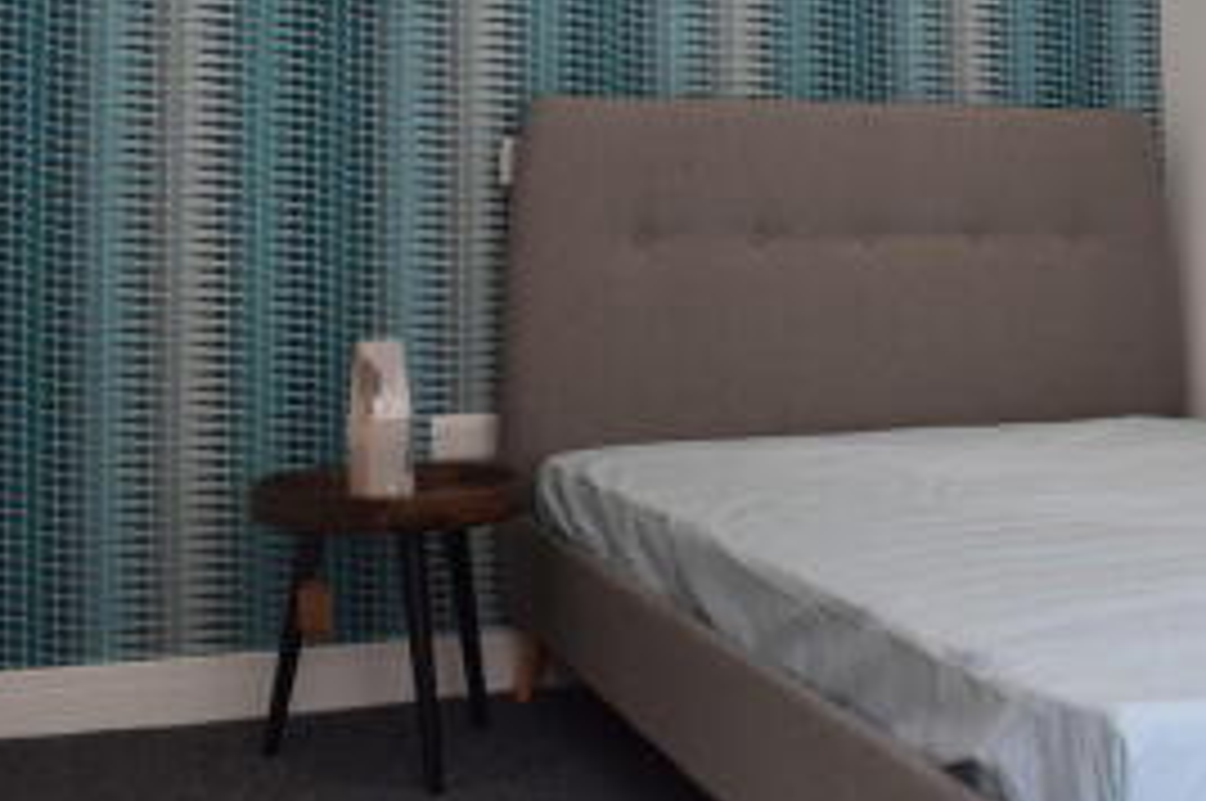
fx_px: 1606
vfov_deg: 27.4
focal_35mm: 48
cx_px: 738
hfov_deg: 40.9
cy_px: 155
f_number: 8
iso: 560
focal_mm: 18
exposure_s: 1/60
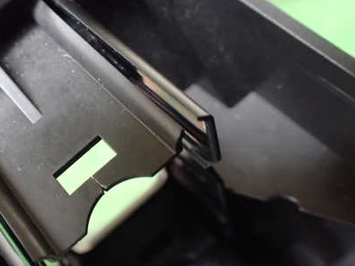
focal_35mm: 45
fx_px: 461
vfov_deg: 32.0
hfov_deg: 40.9
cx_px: 91
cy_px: 170
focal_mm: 5.4
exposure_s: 1/30
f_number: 2.3
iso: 1250
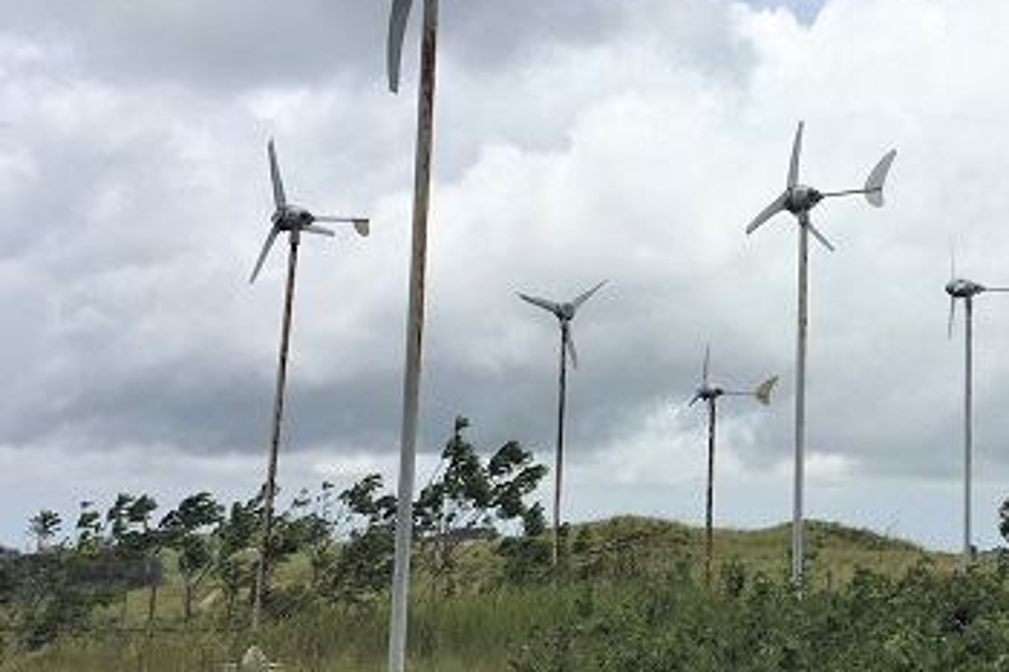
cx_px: 845
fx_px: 1569
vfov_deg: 24.1
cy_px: 290
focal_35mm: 56
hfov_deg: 34.3
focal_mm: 4.15
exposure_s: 1/7937
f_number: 2.2
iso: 32
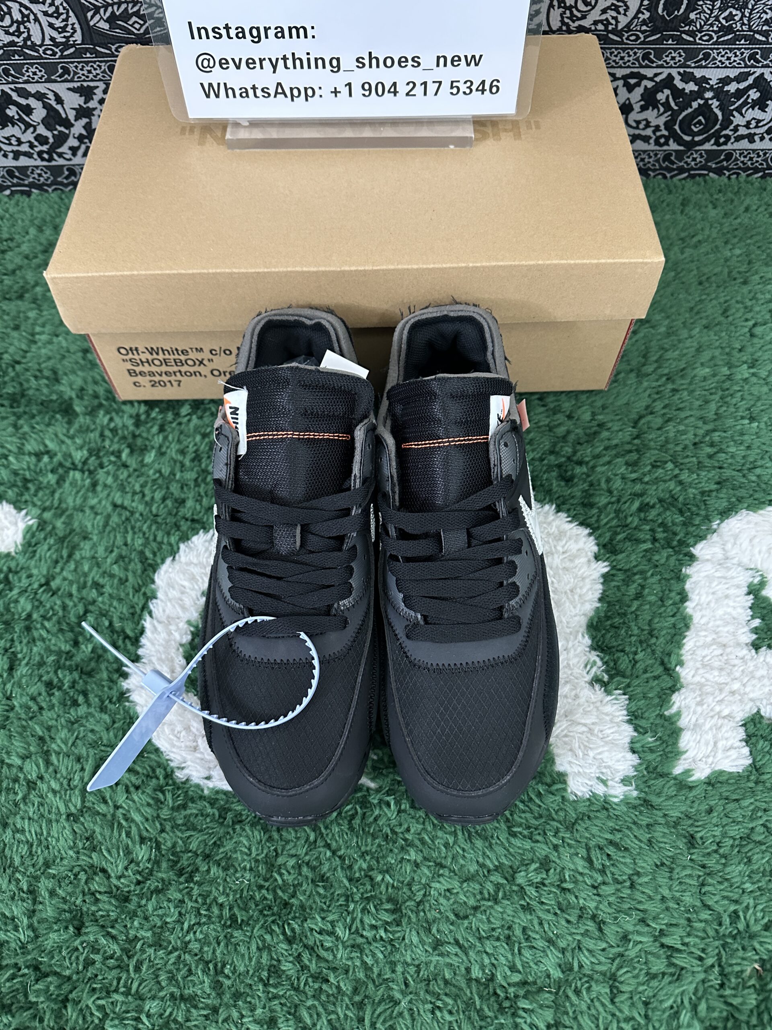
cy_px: 515
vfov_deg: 71.6
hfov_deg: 56.8
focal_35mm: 24
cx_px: 386
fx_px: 714
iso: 500
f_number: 1.78
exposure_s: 1/50
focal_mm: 6.86
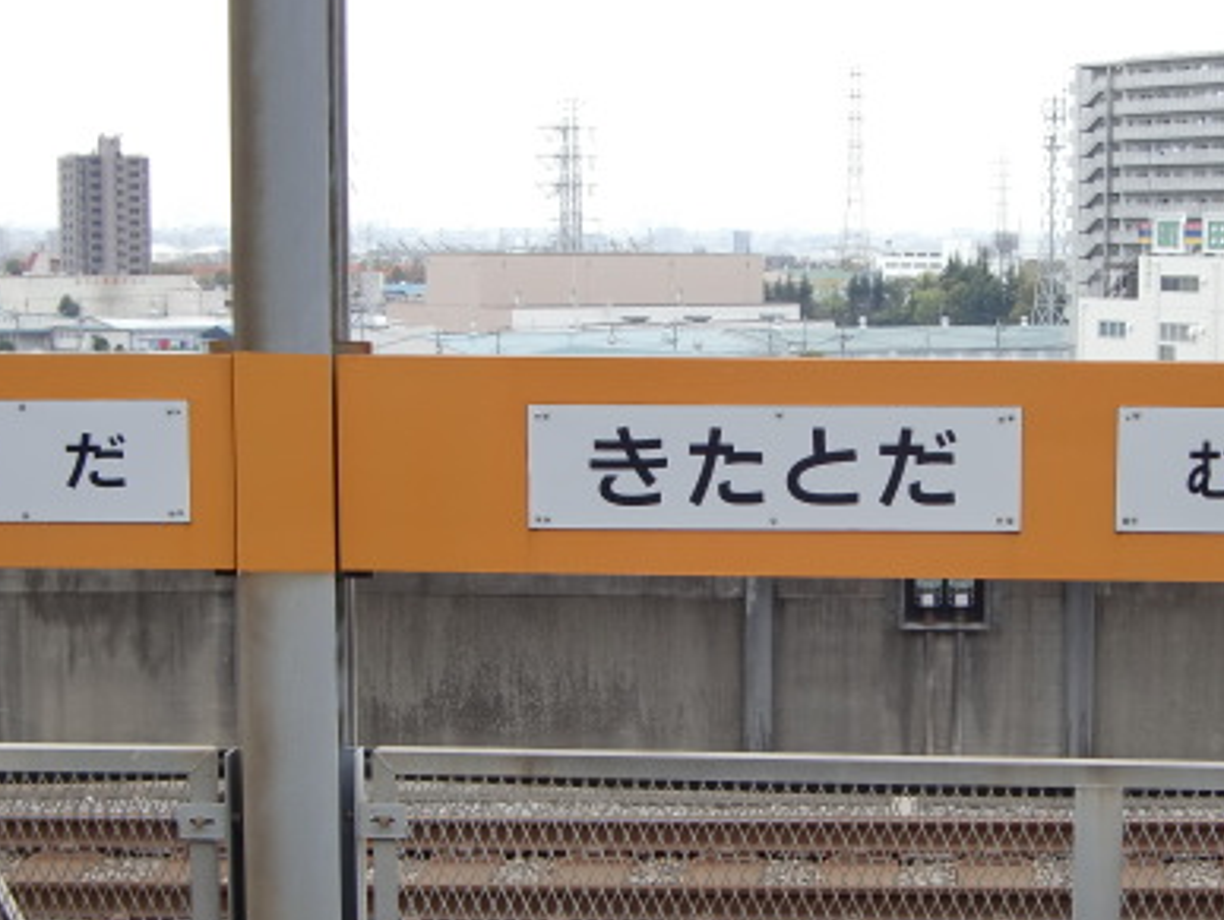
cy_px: 607
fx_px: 2690
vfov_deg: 19.4
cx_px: 810
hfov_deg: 25.5
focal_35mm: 76
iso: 64
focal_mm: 8.2
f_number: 3.3
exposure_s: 1/200
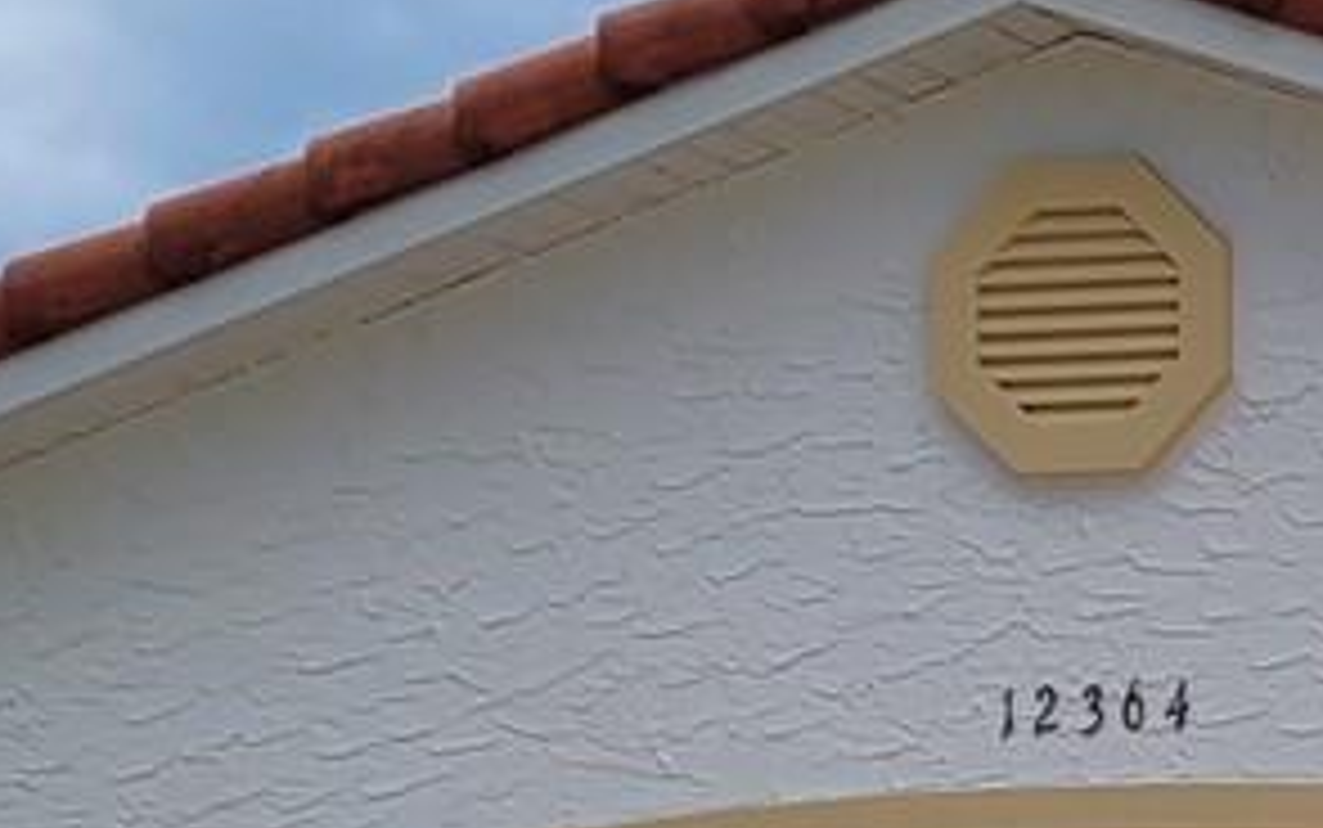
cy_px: 1008
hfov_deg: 12.3
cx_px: 2637
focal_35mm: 150
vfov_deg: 8.6
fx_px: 5410
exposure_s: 1/1601
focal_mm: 5.4
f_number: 1.8
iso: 40
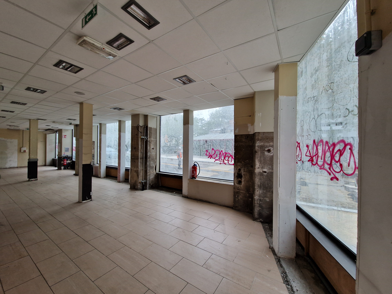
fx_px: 147
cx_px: 196
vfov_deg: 89.9
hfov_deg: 106.2
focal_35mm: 13
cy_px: 147
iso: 100
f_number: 2.2
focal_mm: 2.2
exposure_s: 1/50
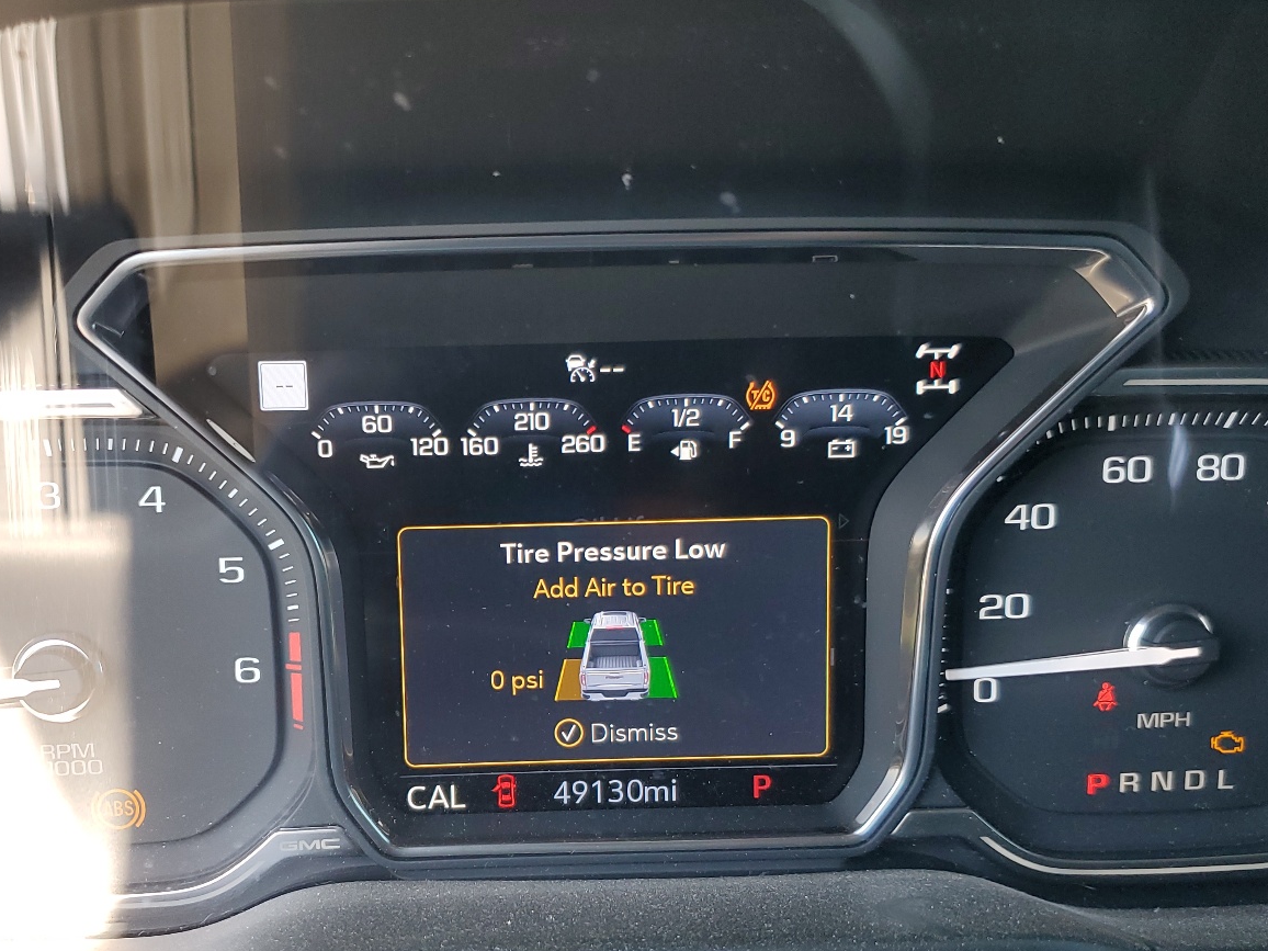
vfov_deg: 39.3
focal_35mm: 36
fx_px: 1319
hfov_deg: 51.2
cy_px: 614
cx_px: 556
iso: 61
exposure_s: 1/120
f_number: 1.5
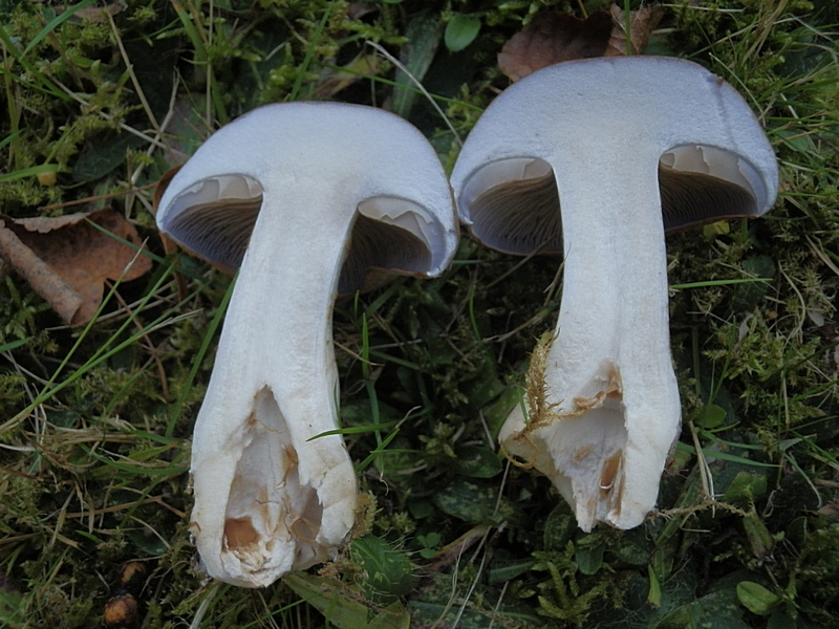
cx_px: 420
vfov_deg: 38.7
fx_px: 897
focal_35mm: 37
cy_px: 314
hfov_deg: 50.1
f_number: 3.9
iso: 250
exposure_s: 1/320
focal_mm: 6.7
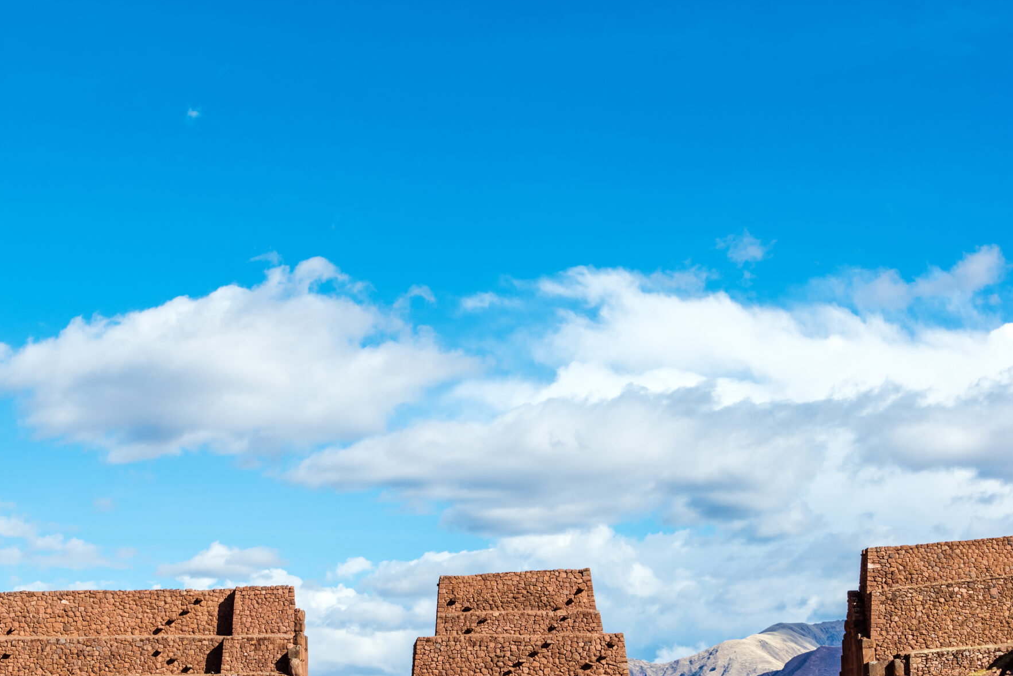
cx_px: 437
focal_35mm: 80
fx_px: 2252
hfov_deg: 25.3
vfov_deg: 17.1
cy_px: 386
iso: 200
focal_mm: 55
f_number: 8
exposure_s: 1/640
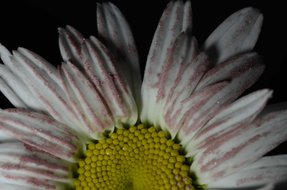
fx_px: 1253
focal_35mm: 158
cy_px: 95
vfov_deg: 8.7
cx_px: 144
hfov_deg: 13.1
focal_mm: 105
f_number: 13
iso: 100
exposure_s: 1/6
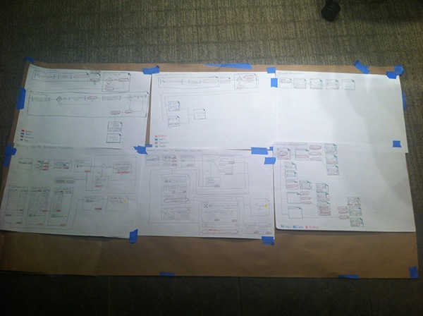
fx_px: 427
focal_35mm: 35
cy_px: 158
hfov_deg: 52.7
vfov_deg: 40.6
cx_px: 212
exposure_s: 1/17
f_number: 2.8
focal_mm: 3.85
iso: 80
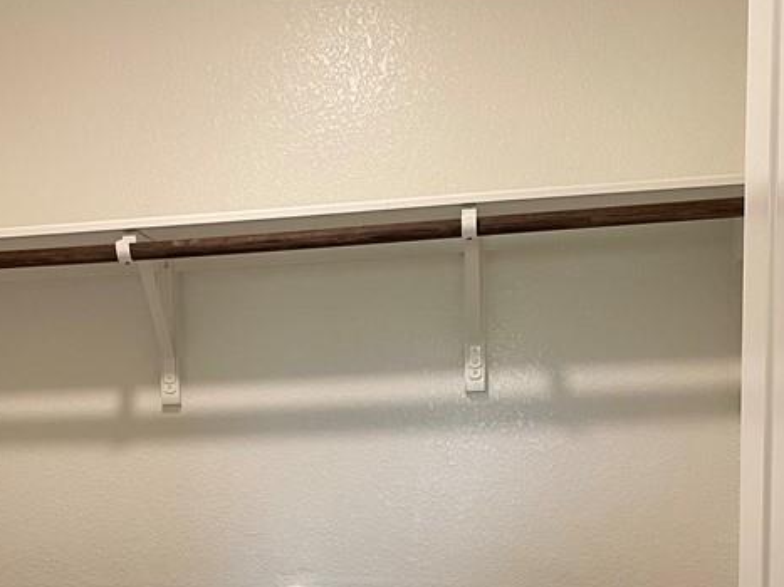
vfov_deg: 24.2
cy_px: 626
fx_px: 1291
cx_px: 230
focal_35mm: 57
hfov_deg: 33.3
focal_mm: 4.25
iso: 80
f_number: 1.8
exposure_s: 1/60
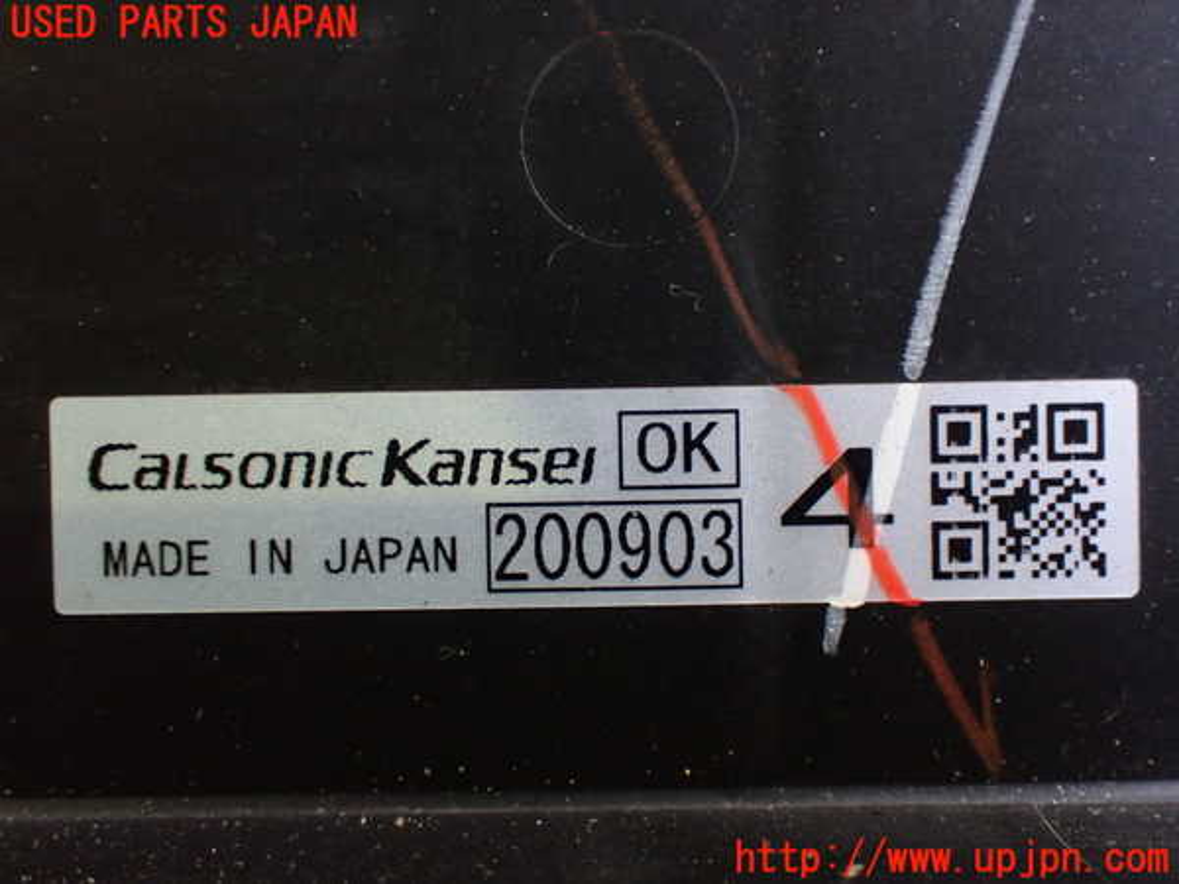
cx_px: 590
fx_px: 1601
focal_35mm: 47
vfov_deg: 30.9
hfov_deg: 40.4
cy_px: 442
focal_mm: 8.4
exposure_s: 1/50
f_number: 3.1
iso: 1000
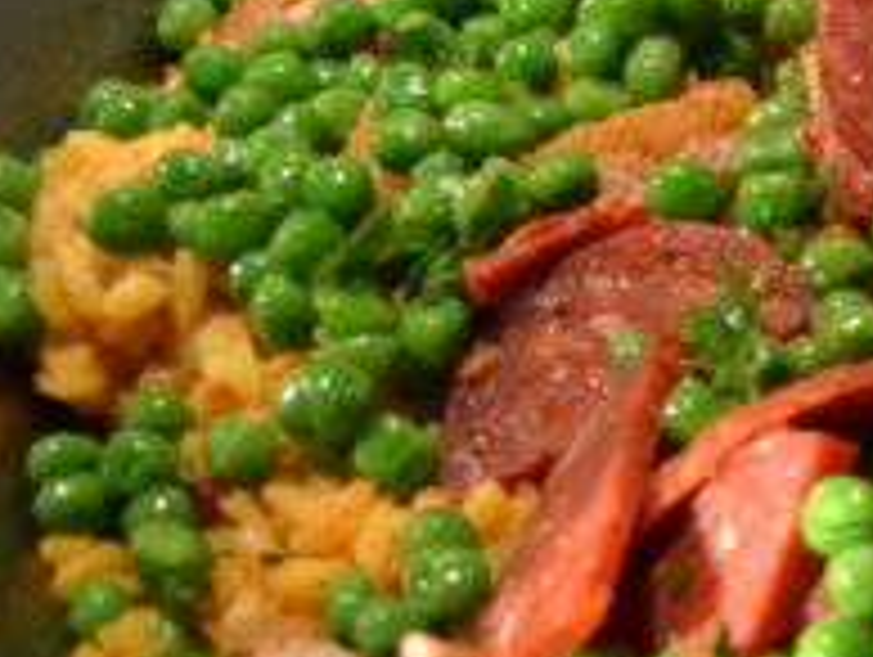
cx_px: 2084
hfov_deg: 11.0
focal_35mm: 152
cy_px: 142
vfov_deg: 9.8
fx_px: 3838
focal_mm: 20
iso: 2200
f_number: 3.8
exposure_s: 1/15
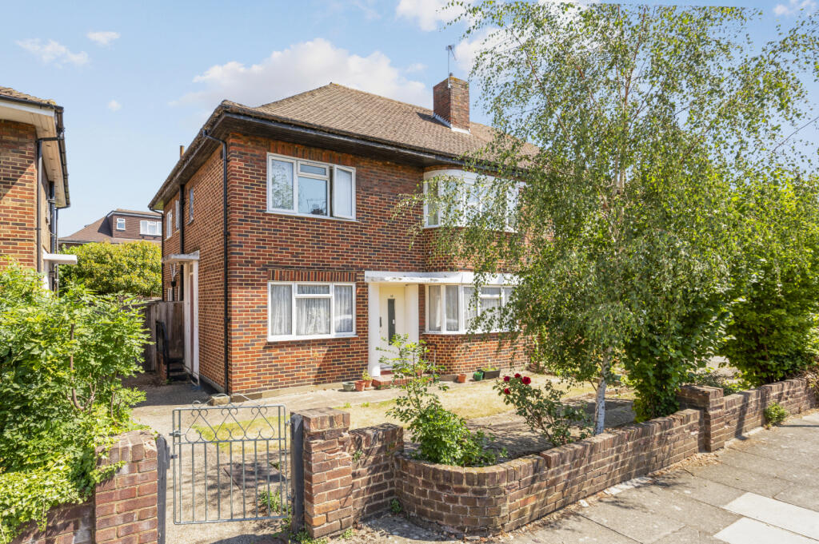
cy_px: 272
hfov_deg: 95.0
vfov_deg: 72.0
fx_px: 375
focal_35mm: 16
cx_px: 410
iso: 200
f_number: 8
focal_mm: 16.5
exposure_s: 1/200
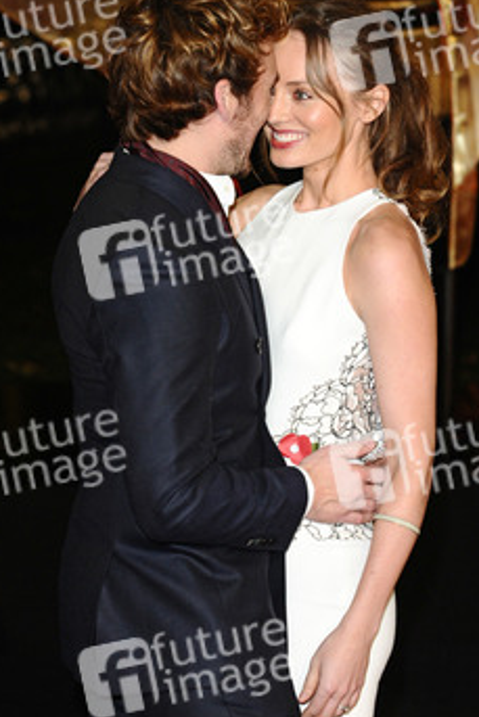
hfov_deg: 9.8
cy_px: 355
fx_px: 2791
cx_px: 248
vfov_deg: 14.6
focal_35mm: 140
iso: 640
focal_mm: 80
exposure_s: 1/200
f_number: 4.5
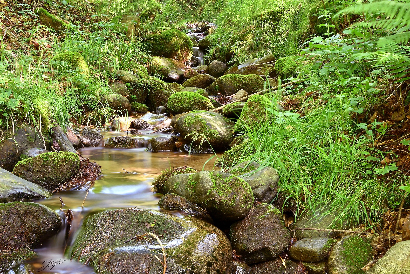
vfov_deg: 23.8
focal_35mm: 57
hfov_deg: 35.1
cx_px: 205
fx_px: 649
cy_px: 137
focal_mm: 38
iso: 100
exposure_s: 25
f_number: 29
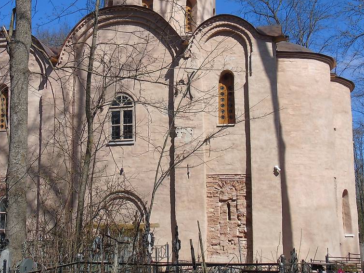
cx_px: 151
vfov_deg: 26.8
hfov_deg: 35.5
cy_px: 76
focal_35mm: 54
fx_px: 568
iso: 80
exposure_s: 1/1000
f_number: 3.8
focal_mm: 6.1
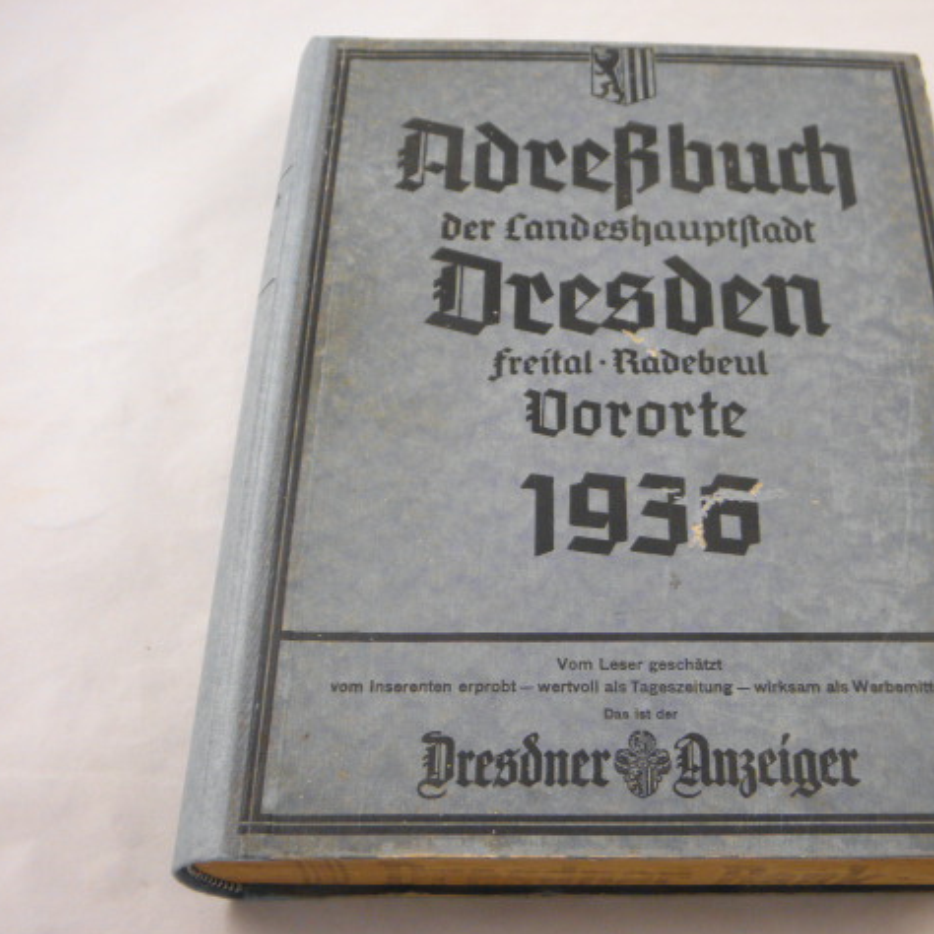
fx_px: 1313
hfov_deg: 38.8
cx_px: 605
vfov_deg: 39.2
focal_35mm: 43
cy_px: 467
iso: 100
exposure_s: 1/40
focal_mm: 6.4
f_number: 3.7
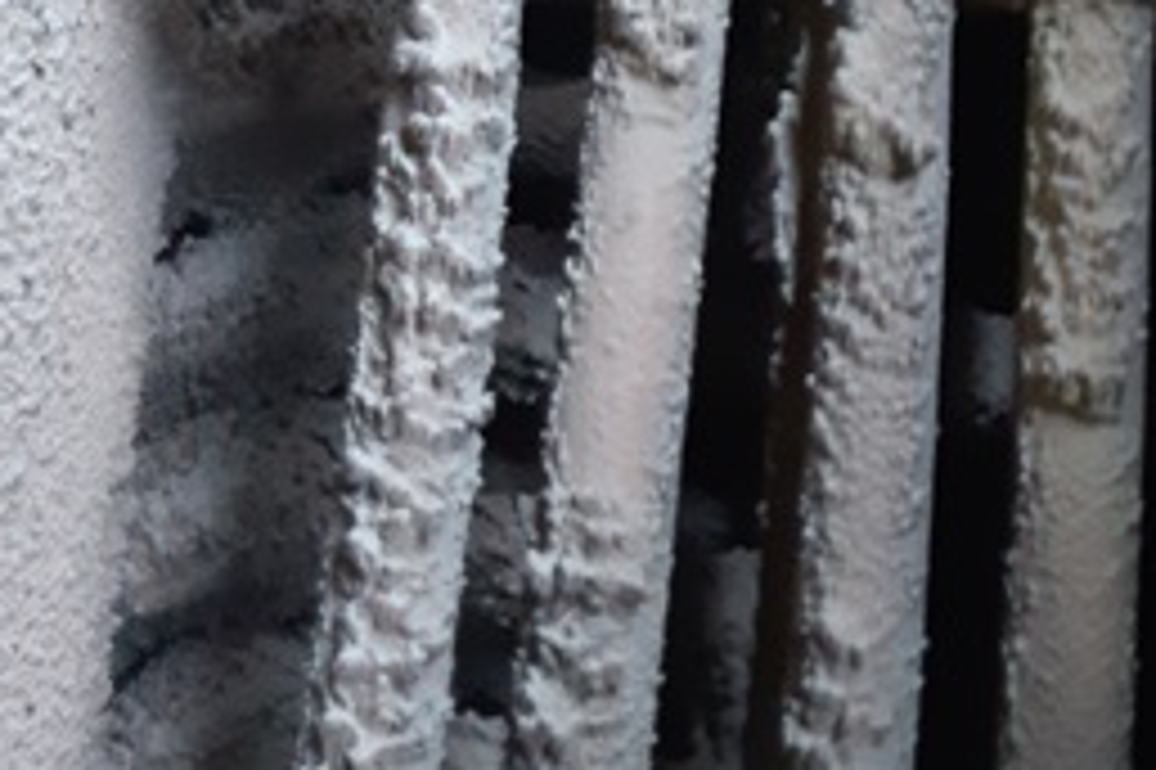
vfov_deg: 15.9
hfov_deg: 25.2
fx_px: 2535
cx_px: 931
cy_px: -369
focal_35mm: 79
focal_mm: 3.93
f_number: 1.7
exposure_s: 1/25
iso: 250
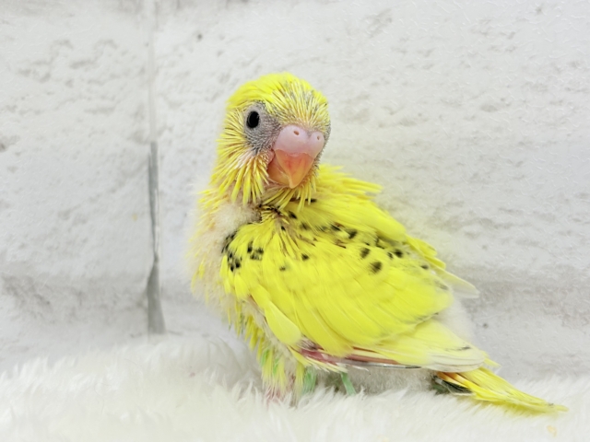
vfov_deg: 28.0
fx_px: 886
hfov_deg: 36.8
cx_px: 295
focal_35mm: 52
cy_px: 221
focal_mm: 5.96
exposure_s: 1/50
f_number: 1.6
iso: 40
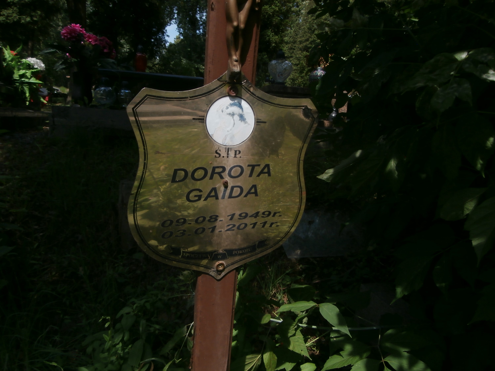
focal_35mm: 24
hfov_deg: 71.6
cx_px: 248
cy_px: 186
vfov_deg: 56.8
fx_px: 343
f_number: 3
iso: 100
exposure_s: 1/1250
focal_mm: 4.2
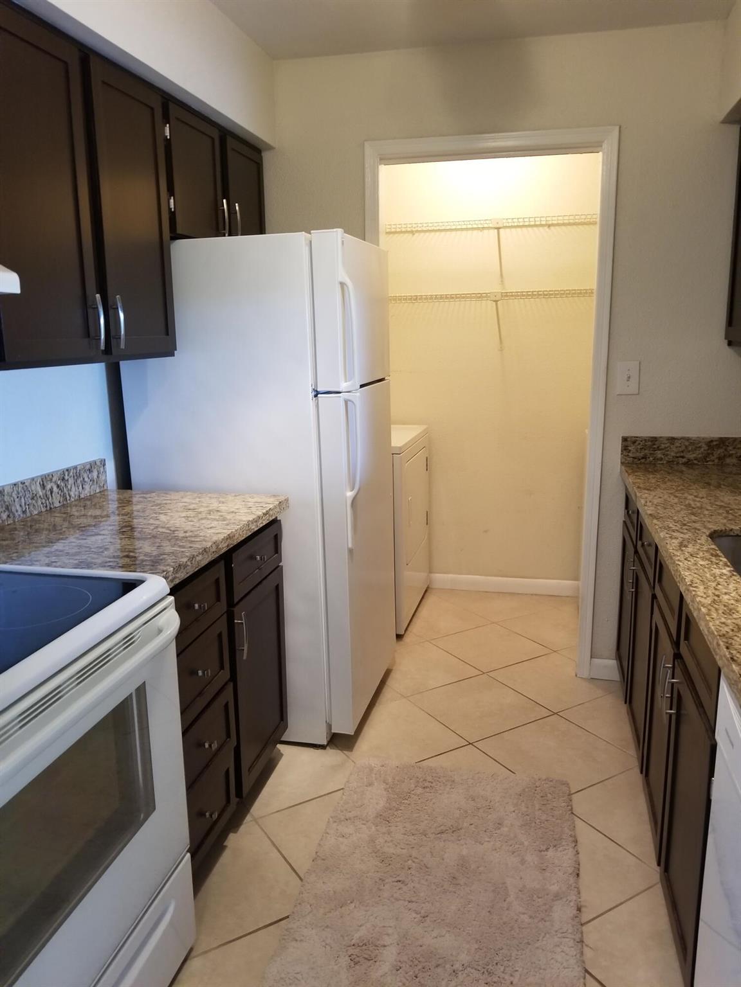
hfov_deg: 53.1
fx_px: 742
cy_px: 494
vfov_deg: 67.3
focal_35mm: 26
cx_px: 370
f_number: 1.7
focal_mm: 4.3
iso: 200
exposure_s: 1/30
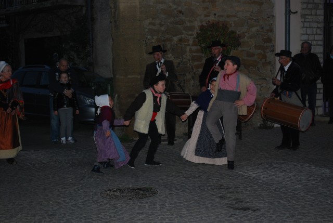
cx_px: 166
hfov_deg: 31.8
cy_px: 112
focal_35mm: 63
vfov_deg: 21.6
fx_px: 584
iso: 560
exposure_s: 1/60
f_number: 5.3
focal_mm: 42
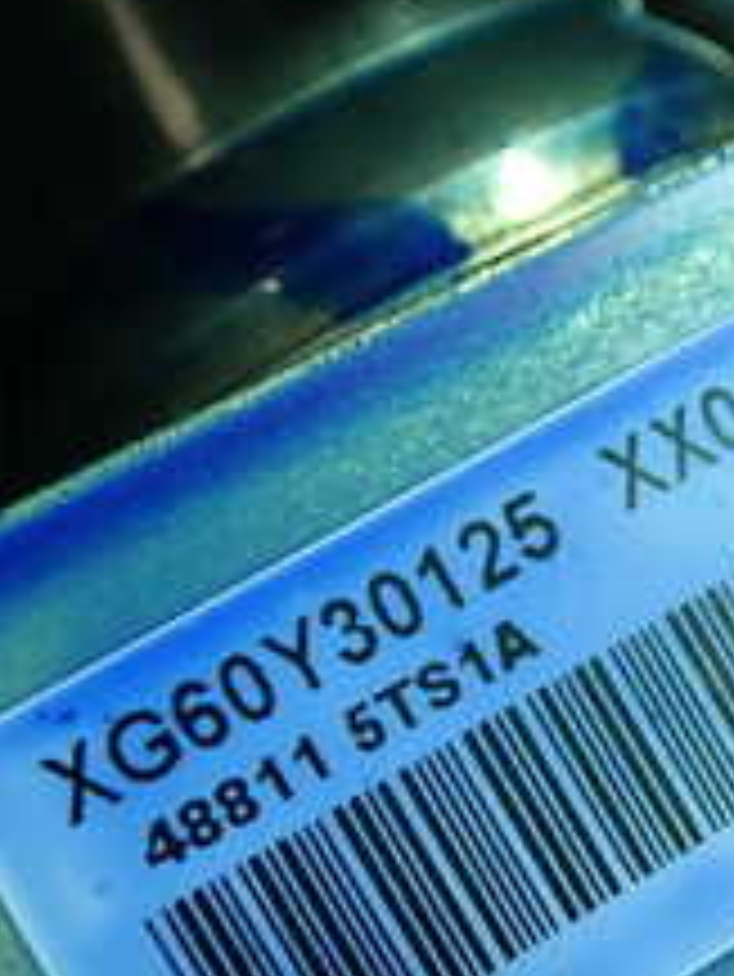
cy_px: 765
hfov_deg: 17.6
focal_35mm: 83
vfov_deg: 23.2
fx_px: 2344
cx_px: 626
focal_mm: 5.4
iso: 200
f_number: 2.3
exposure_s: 1/60
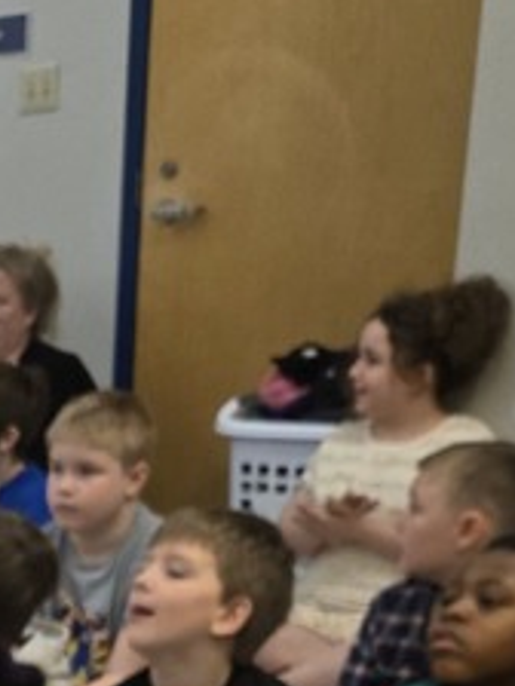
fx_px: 2083
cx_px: -552
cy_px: 1093
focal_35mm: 105
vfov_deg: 16.6
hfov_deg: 12.3
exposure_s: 1/120
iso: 250
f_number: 1.8
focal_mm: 5.4
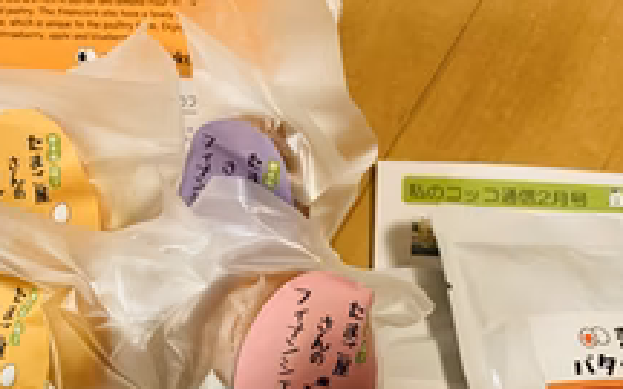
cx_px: 320
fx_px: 934
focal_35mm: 55
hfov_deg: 36.9
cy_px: 328
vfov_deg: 23.1
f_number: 1.8
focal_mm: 3.99
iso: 250
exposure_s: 1/33
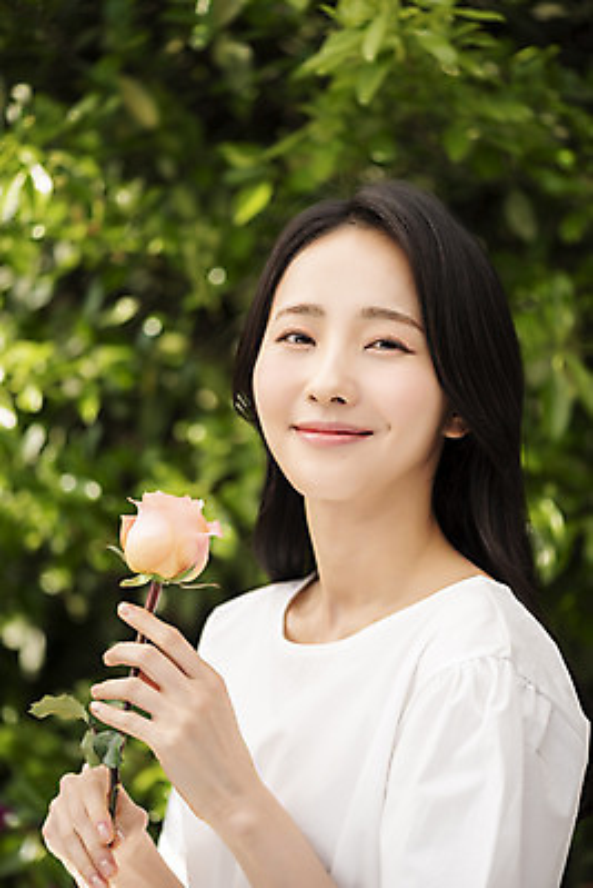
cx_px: 296
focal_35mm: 105
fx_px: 2592
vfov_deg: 19.4
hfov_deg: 13.1
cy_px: 444
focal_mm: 105
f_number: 4
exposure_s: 1/400
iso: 100
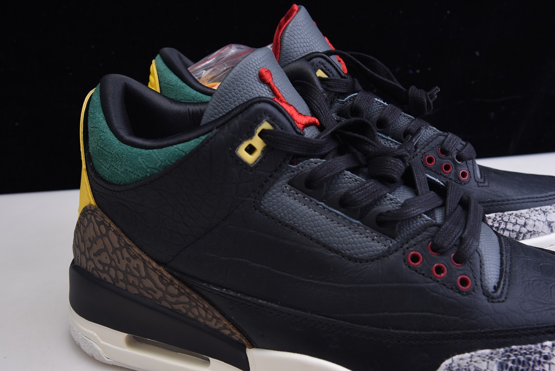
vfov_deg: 28.1
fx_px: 740
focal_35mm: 48
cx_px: 278
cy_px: 186
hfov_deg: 41.1
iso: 100
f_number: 11
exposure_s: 1/125
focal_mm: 48
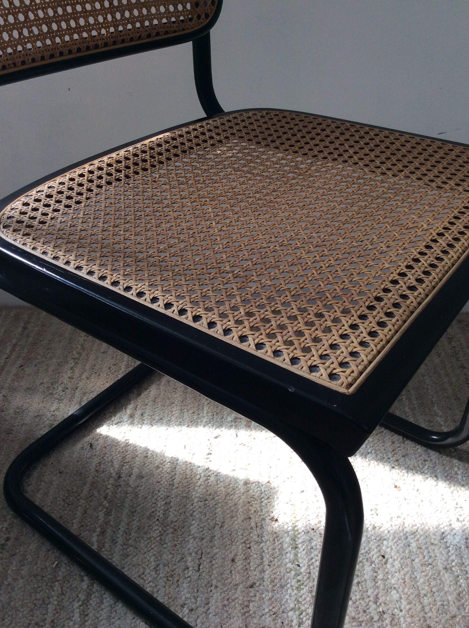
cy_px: 314
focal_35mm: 32
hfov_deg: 44.1
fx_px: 580
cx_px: 234
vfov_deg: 56.9
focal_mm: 3.3
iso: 40
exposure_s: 1/50
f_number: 2.4
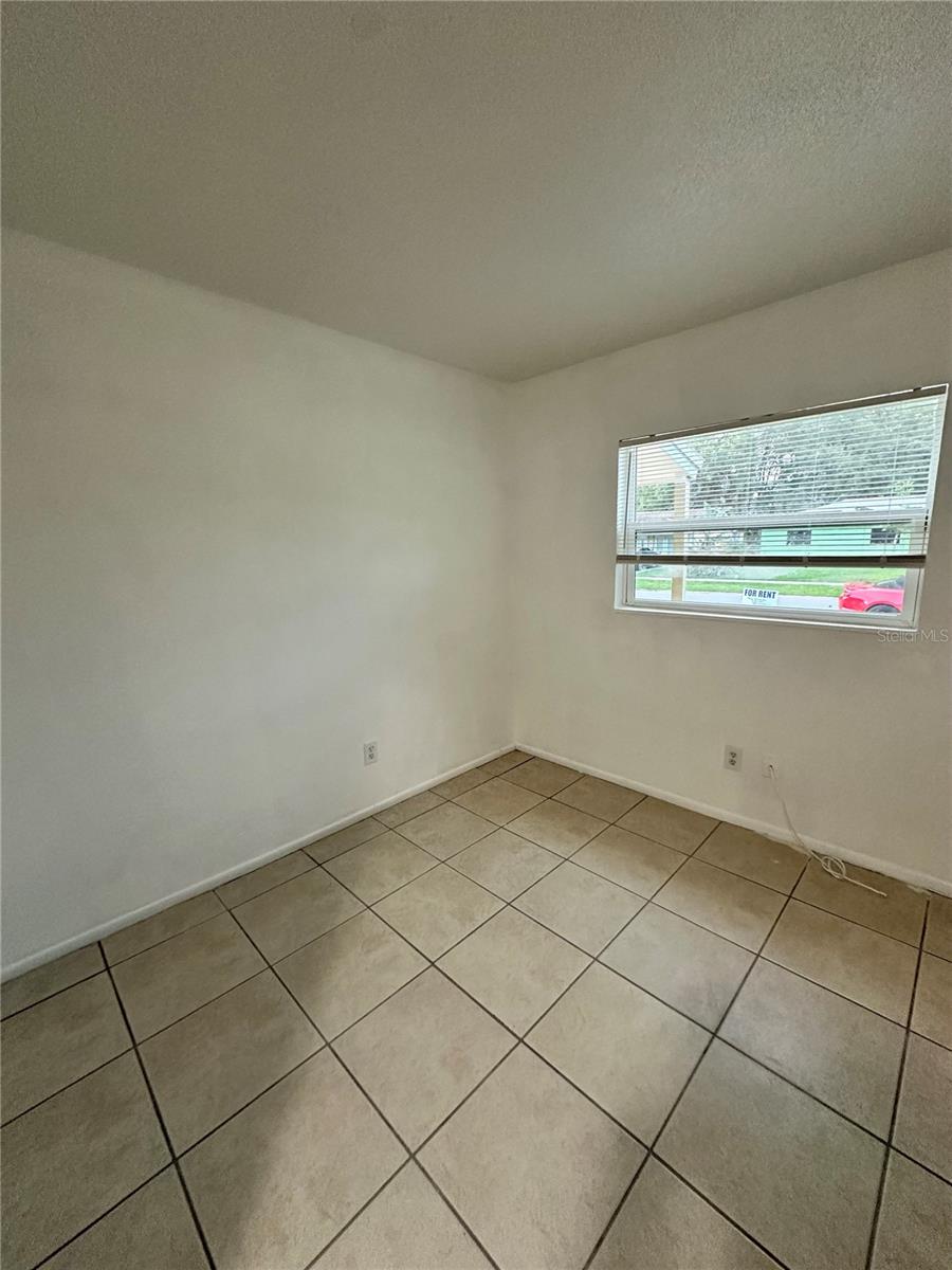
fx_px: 513
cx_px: 476
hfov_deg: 85.7
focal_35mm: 14
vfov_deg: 102.1
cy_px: 635
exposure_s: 1/60
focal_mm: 2.22
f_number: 2.2
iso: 500
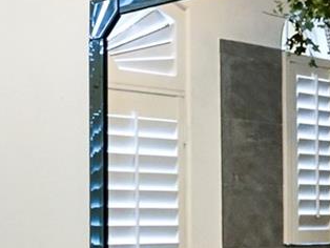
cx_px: -18
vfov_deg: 15.2
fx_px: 911
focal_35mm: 95
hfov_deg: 19.8
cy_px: 263
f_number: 8
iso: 3200
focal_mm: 19.5
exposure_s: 1/30
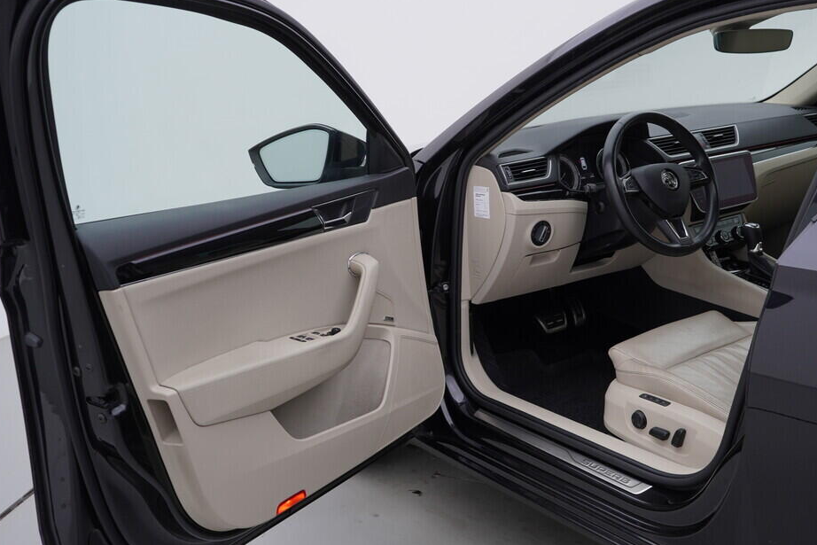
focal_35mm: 40
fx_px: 908
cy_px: 269
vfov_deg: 33.4
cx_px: 440
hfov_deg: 48.4
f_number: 4
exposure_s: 1/80
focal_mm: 24
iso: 125
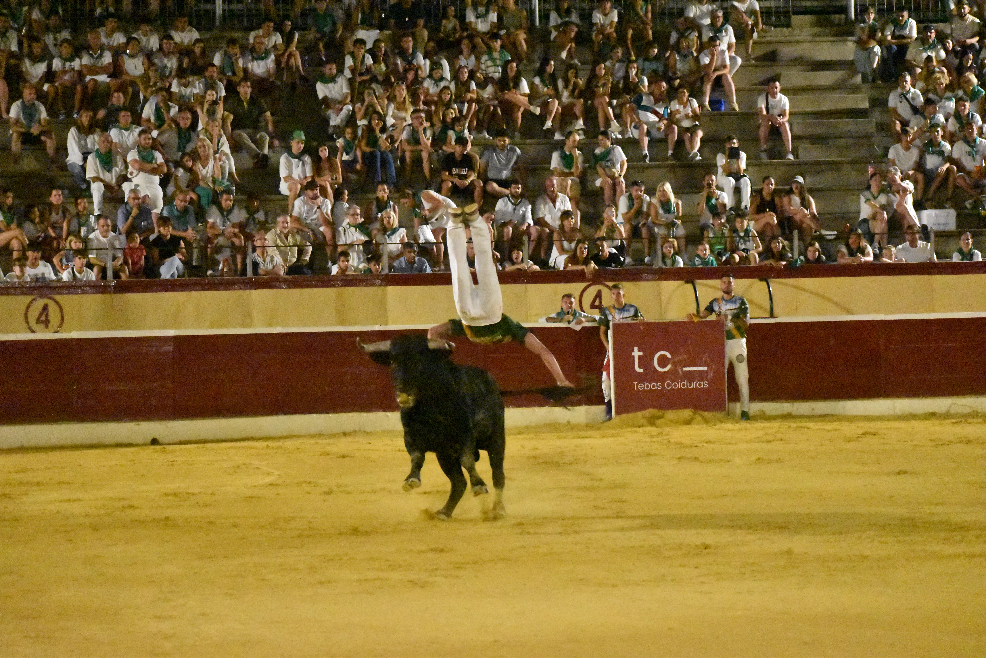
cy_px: 329
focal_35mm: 128
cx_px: 493
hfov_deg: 16.1
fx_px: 3492
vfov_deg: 10.8
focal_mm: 85
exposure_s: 1/400
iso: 25600
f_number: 5
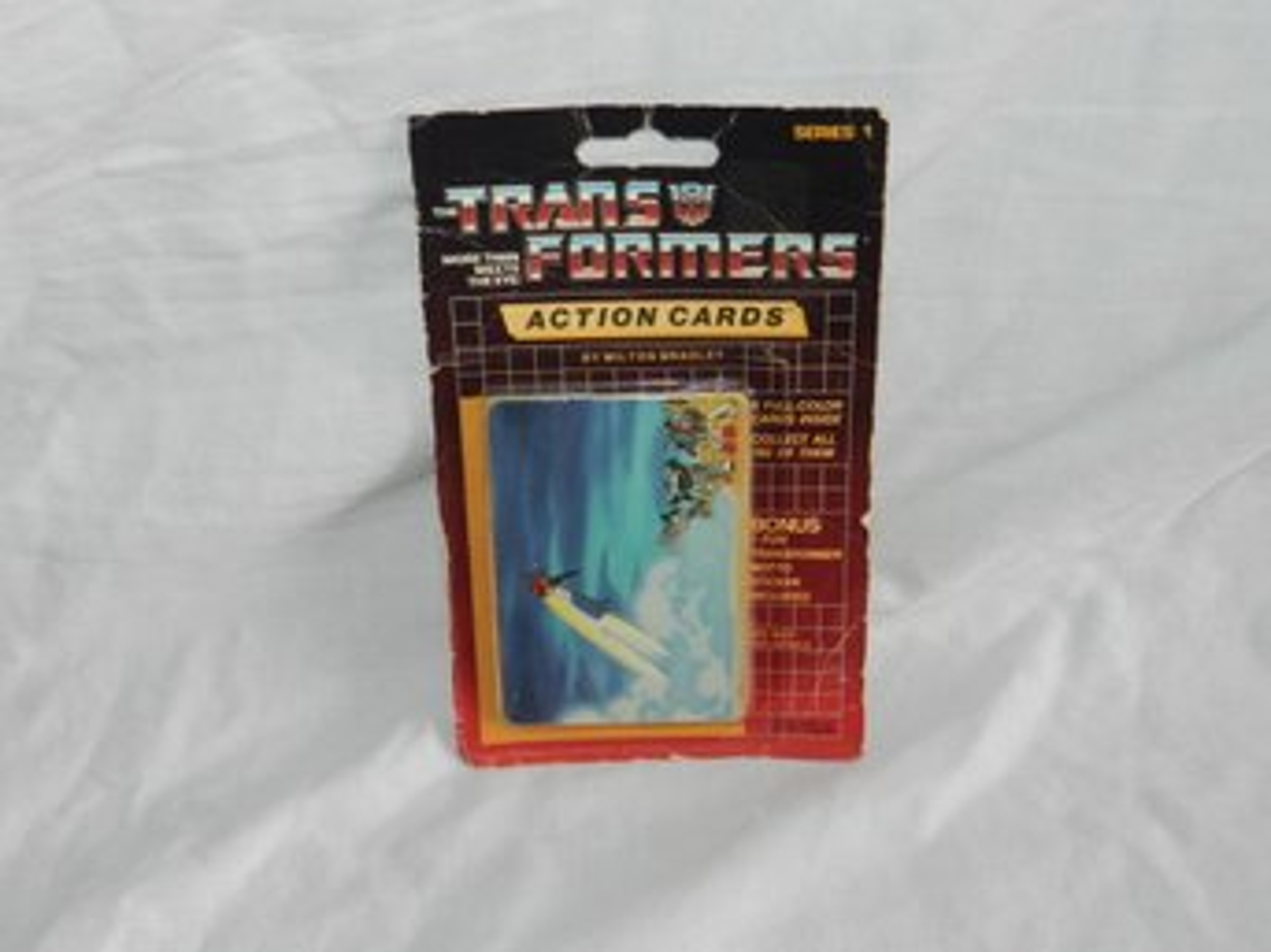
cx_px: 636
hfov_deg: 49.0
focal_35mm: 38
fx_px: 1395
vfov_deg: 37.7
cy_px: 476
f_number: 4
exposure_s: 1/30
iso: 200
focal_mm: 6.7
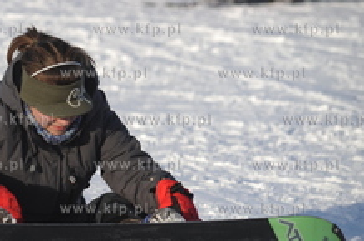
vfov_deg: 3.7
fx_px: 3693
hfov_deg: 5.6
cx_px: 68
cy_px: 141
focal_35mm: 366
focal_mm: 200
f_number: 5
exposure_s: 1/800
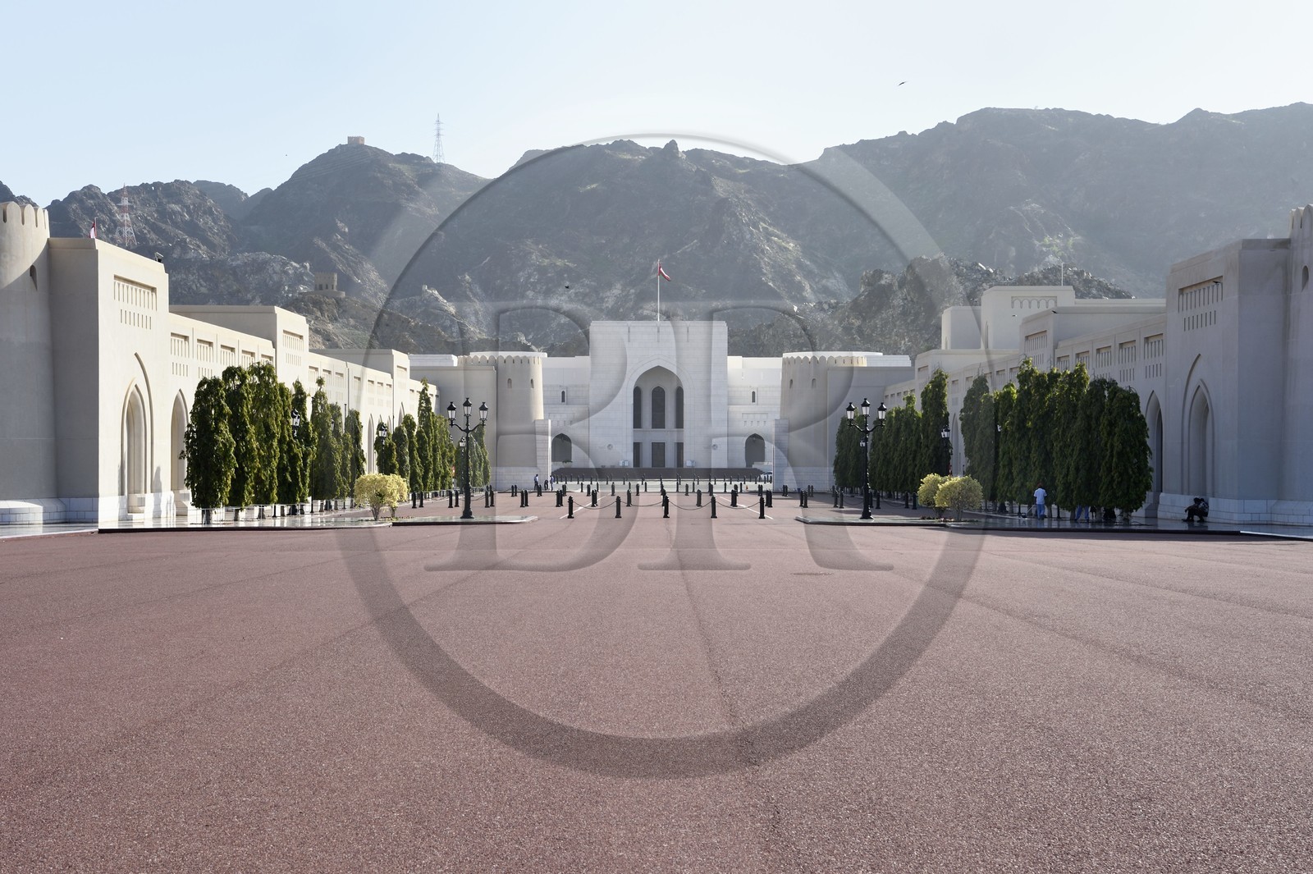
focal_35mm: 62
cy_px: 437
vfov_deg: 21.9
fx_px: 2260
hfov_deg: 32.4
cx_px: 656
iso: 200
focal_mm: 62
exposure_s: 1/160
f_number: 14
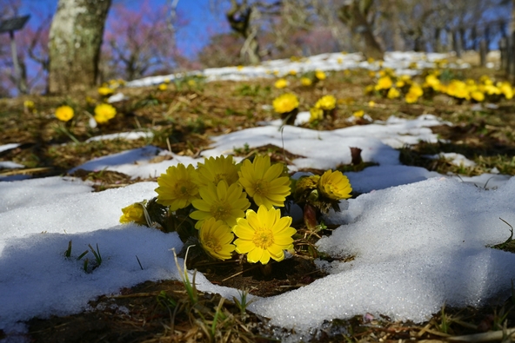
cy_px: 172
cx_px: 258
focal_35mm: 43
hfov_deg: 45.4
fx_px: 615
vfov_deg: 31.2
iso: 200
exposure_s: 1/500
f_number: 11
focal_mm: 43
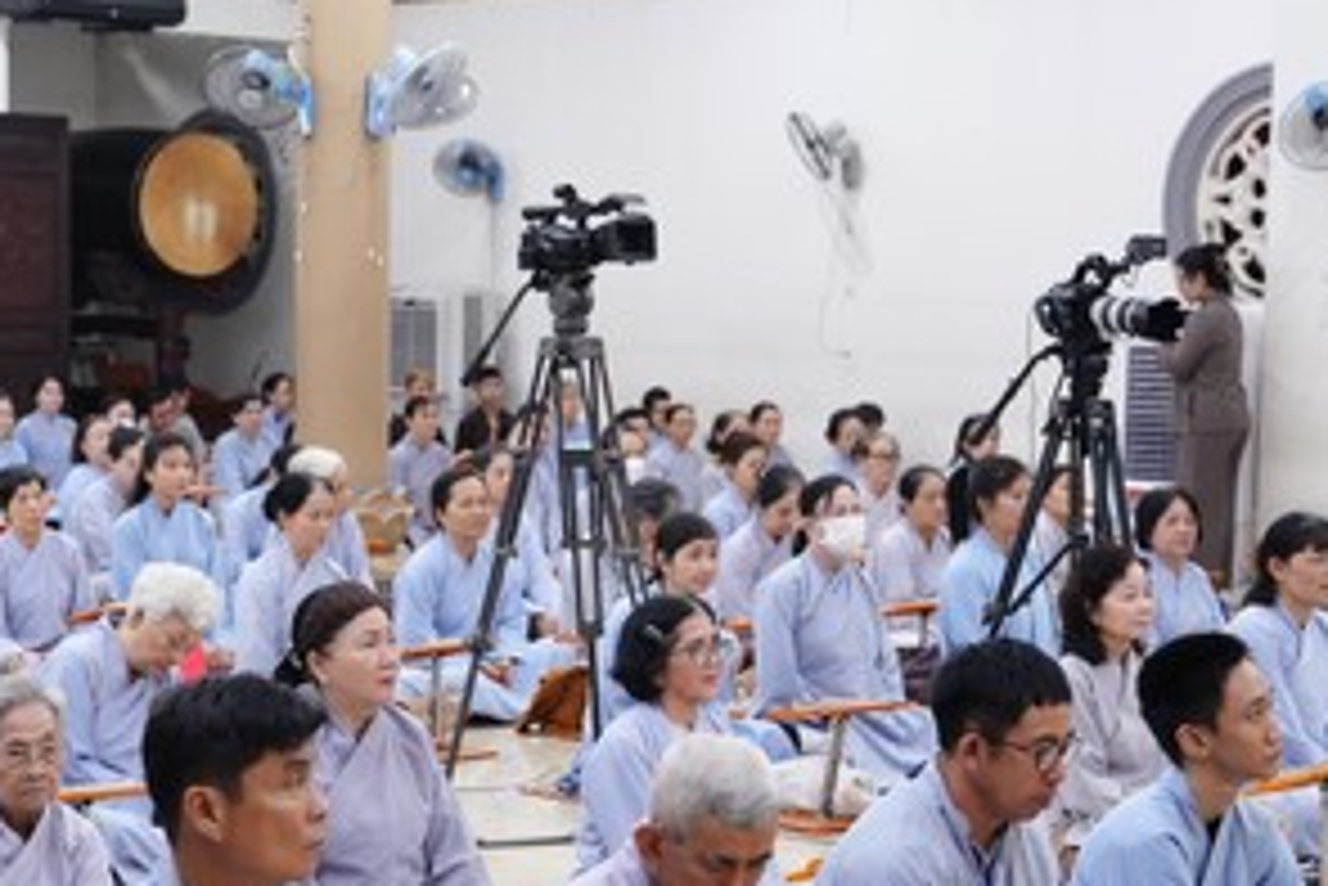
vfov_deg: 15.5
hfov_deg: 23.1
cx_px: 583
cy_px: 668
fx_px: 3248
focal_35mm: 88
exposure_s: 1/100
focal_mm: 40
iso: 2500
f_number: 2.8
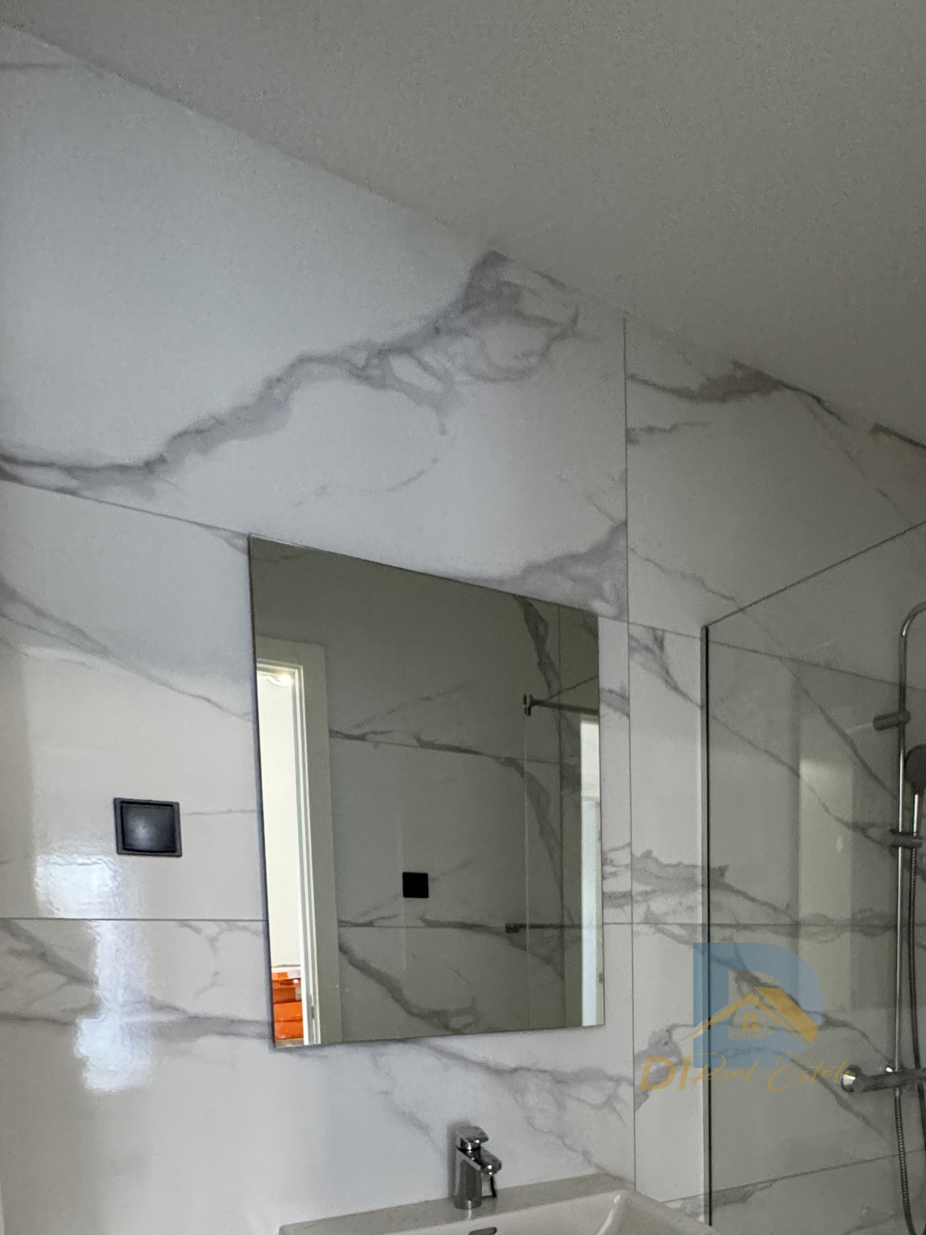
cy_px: 1017
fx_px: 927
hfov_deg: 49.8
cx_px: 747
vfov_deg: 60.9
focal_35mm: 26
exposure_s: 1/60
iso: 640
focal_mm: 2.22
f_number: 2.2
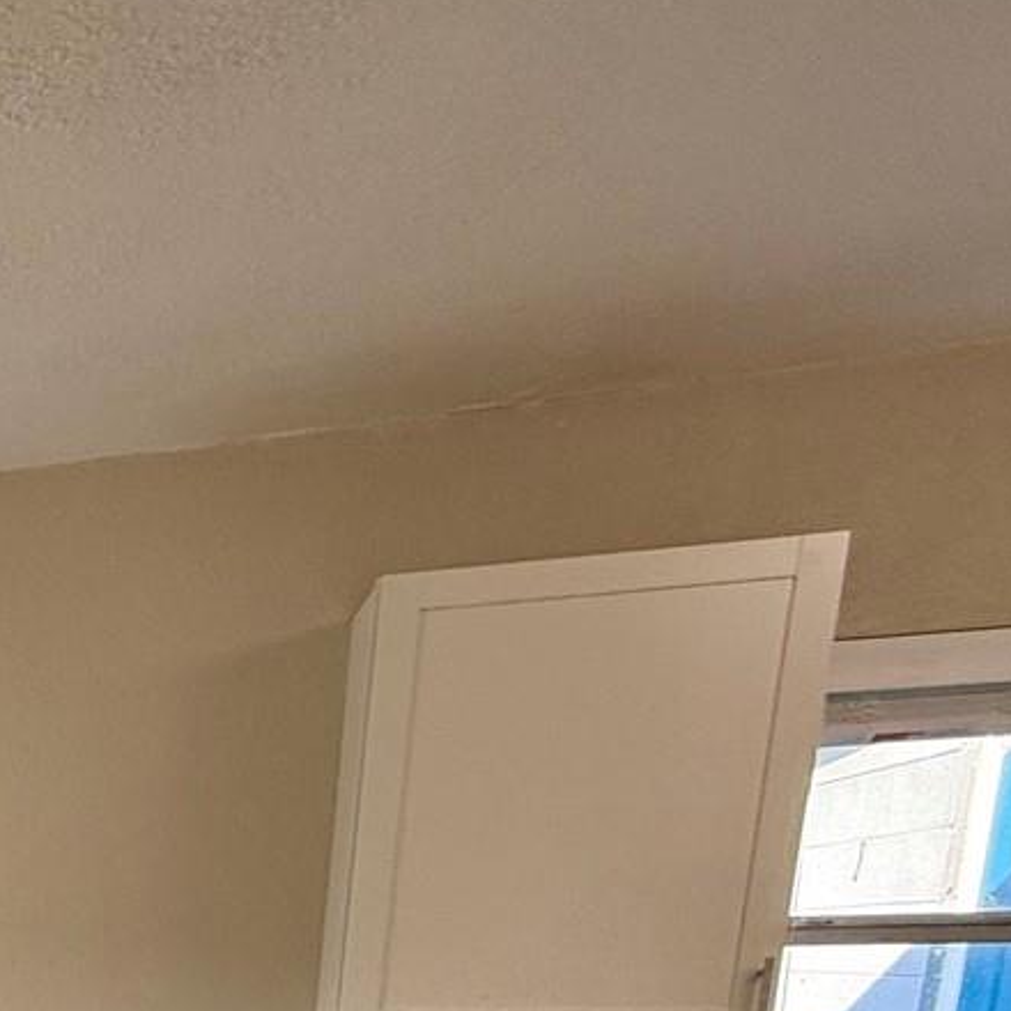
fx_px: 1487
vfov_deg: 30.6
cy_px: 1273
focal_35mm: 45
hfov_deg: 27.1
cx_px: -485
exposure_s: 1/220
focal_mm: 2.22
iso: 64
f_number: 2.2
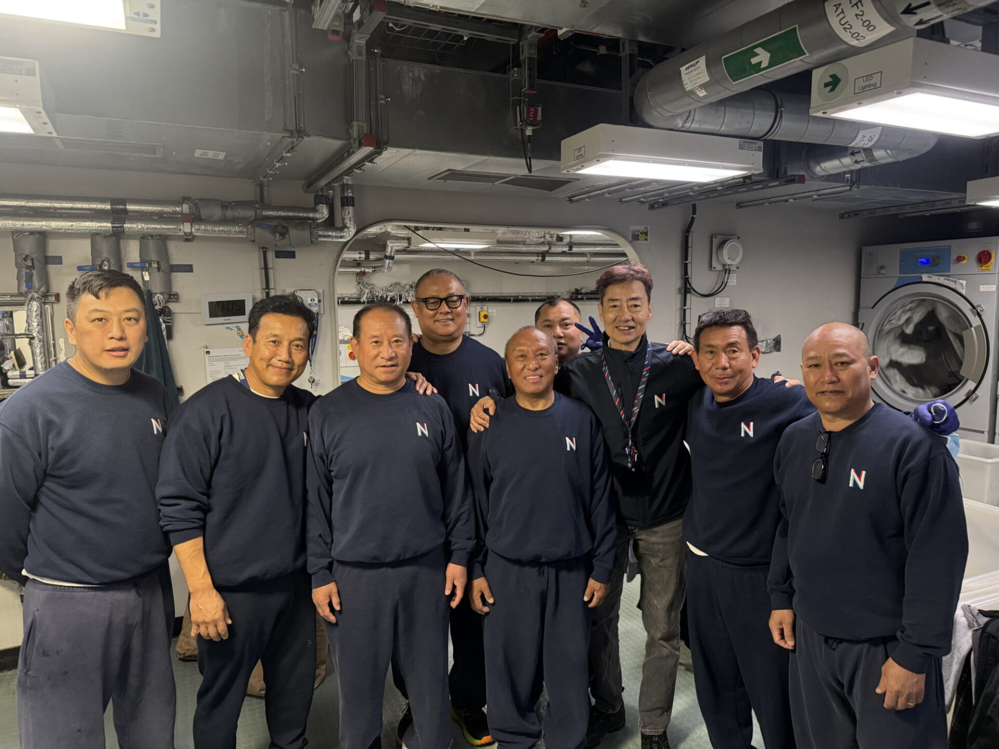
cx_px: 500
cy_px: 374
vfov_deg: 56.8
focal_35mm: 24
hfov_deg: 71.6
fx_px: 693
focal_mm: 6.76
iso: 500
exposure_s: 1/56
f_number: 1.78
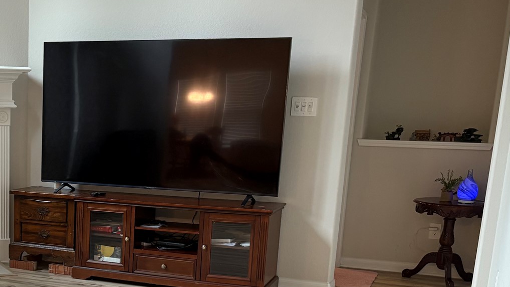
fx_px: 771
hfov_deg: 34.5
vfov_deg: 20.4
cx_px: 48
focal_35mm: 57
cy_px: 285
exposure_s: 1/60
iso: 160
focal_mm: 5.96
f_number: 1.6
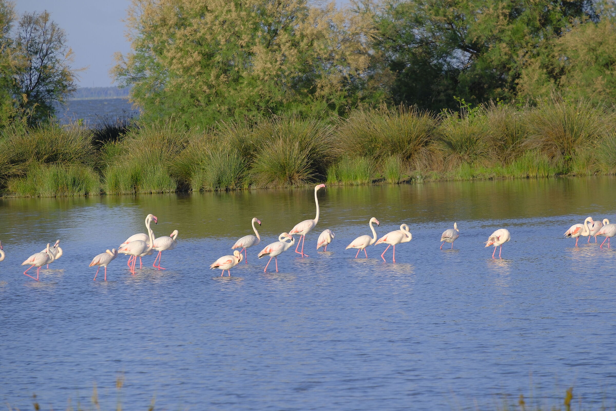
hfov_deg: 6.9
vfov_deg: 4.6
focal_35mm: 300
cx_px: 308
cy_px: 206
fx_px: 5133
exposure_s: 1/640
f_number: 7.1
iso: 320
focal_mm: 200
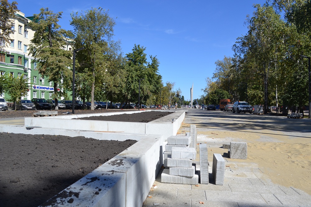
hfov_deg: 67.4
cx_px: 156
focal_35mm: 27
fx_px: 233
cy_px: 104
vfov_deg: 47.9
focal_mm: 18
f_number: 8
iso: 100
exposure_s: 1/250
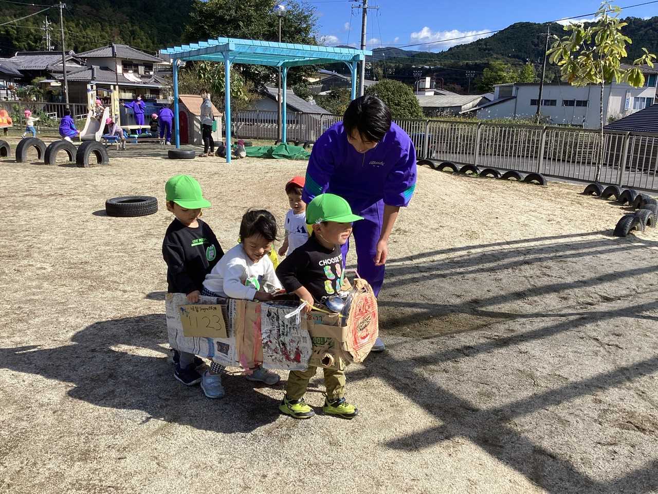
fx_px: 589
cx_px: 329
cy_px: 247
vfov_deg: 45.4
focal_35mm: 31
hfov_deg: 58.4
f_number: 2.4
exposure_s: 1/1335
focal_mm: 3.3
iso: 25
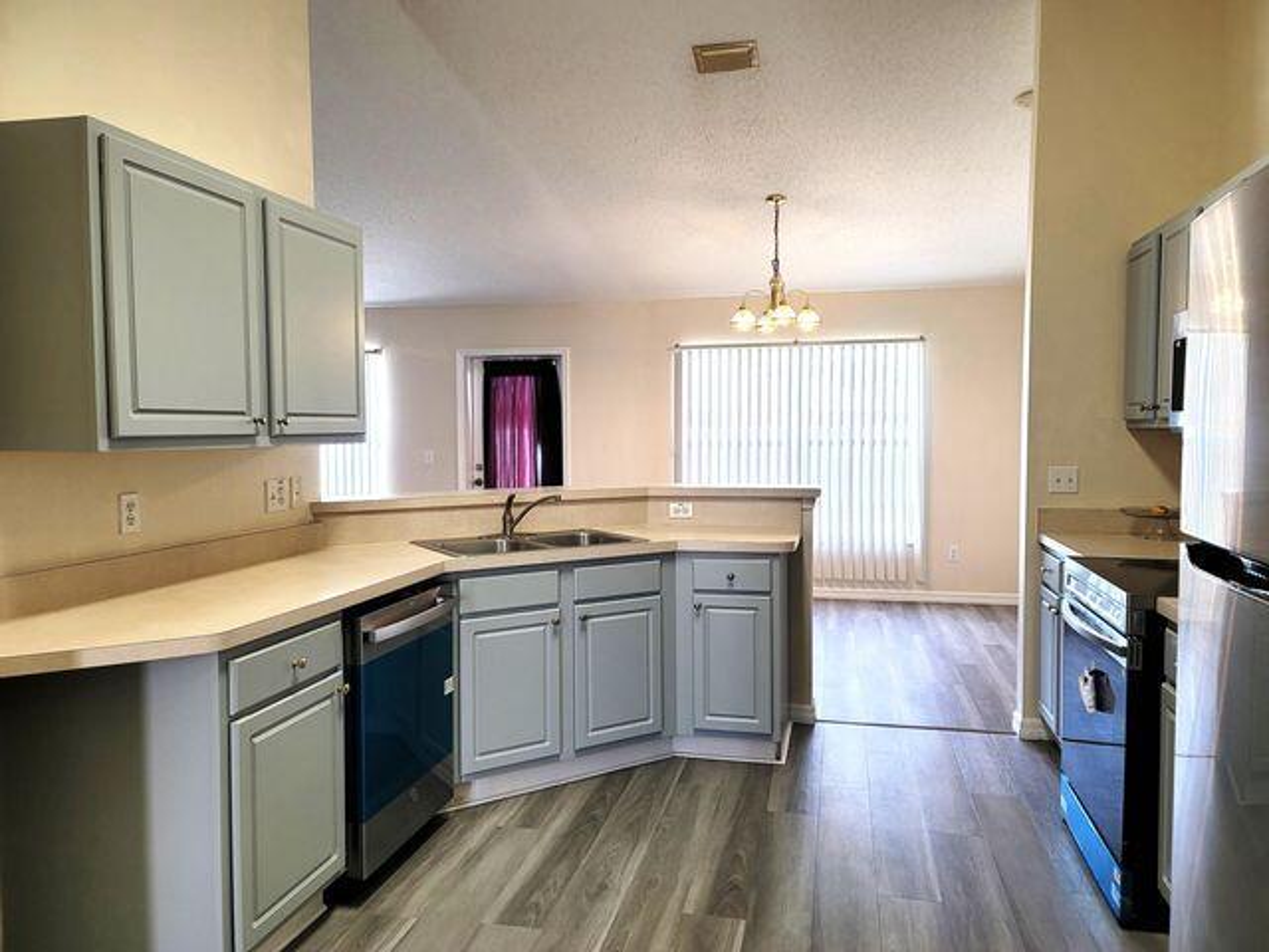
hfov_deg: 69.4
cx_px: 634
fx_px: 916
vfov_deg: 54.9
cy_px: 476
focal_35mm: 25
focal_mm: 7
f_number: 1.8
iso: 80
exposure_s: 1/120
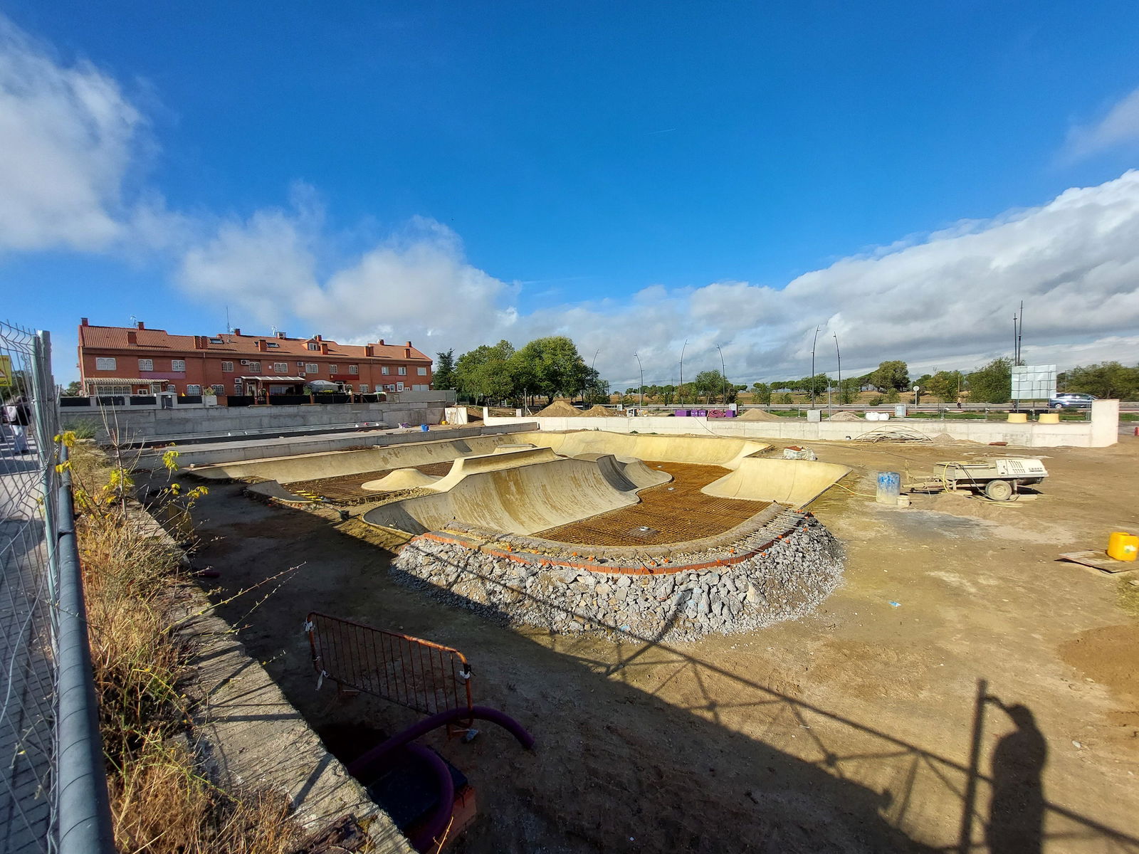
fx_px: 428
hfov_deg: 106.2
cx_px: 570
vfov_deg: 89.9
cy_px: 427
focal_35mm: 13
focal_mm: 1.74
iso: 50
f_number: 2.2
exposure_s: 1/2358
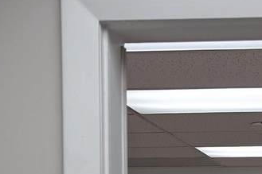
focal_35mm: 97
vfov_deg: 13.4
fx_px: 706
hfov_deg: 19.9
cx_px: 308
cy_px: 249
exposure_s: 1/127
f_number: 1.85
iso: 40
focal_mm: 6.81
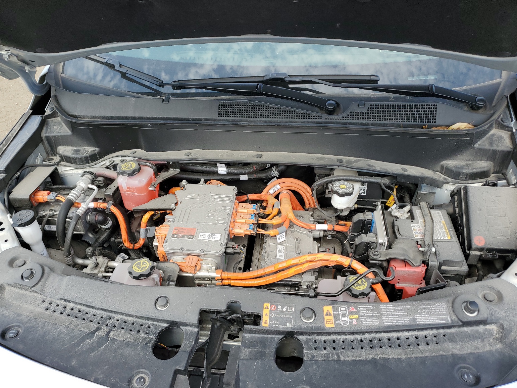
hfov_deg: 65.3
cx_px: 251
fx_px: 403
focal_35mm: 27
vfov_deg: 51.4
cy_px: 193
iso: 50
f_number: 1.5
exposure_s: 1/909
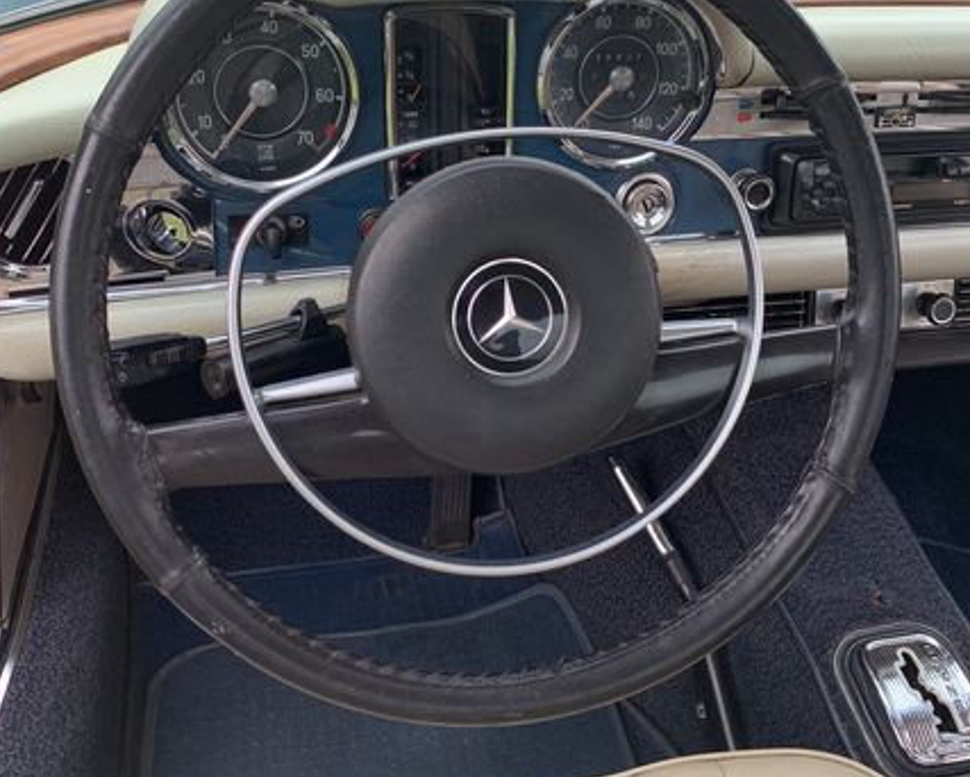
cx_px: 554
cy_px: 327
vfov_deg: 39.1
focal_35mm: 38
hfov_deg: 47.8
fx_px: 1091
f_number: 1.8
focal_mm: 4.25
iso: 25
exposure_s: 1/727
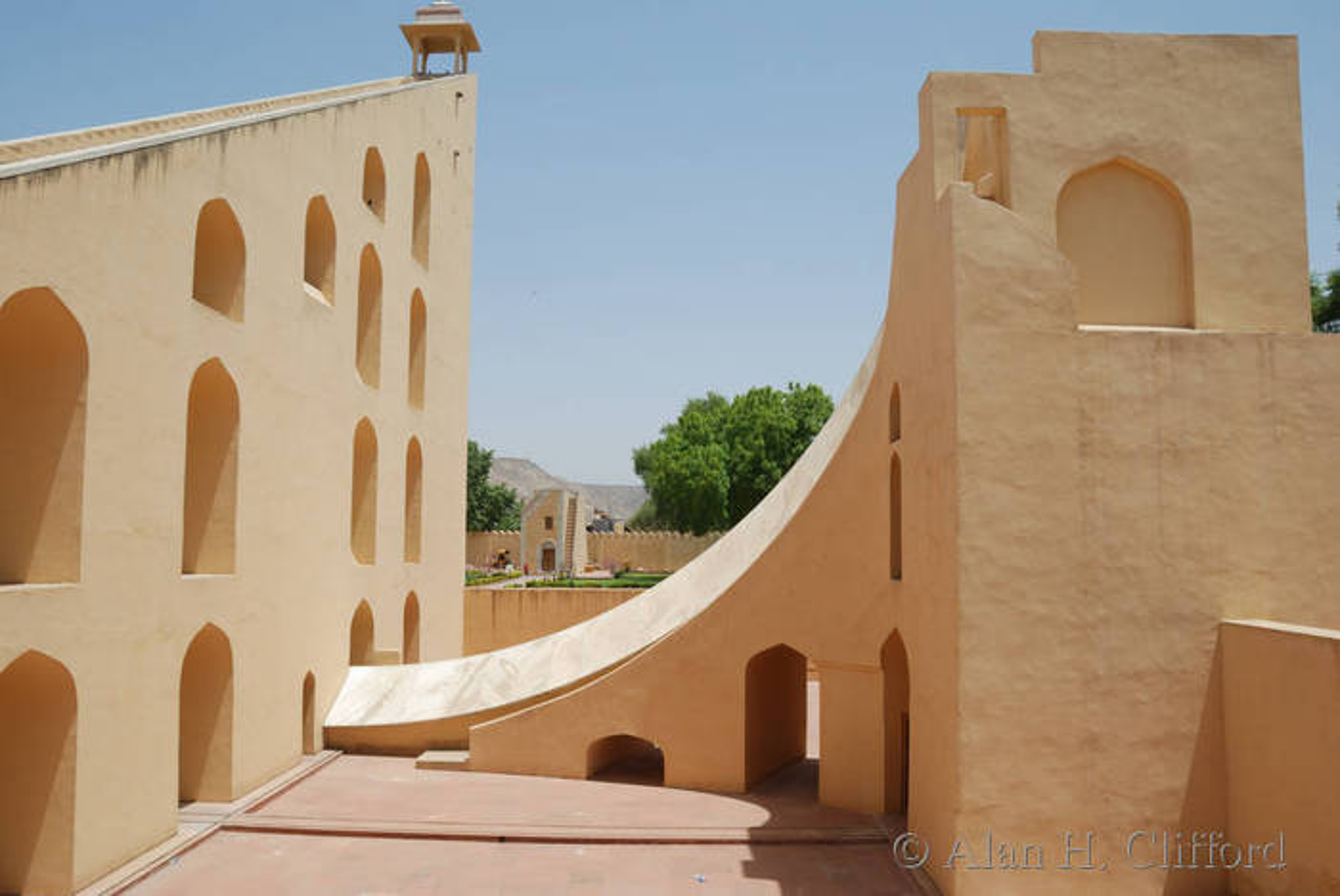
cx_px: 670
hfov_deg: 67.3
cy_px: 448
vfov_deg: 48.0
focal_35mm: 27
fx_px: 1006
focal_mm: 18
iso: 100
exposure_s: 1/125
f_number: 11
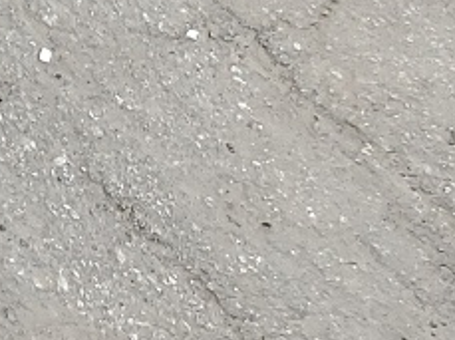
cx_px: -1111
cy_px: -22
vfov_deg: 8.1
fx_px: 2388
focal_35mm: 182
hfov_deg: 8.3
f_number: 1.5
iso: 50
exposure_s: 1/417
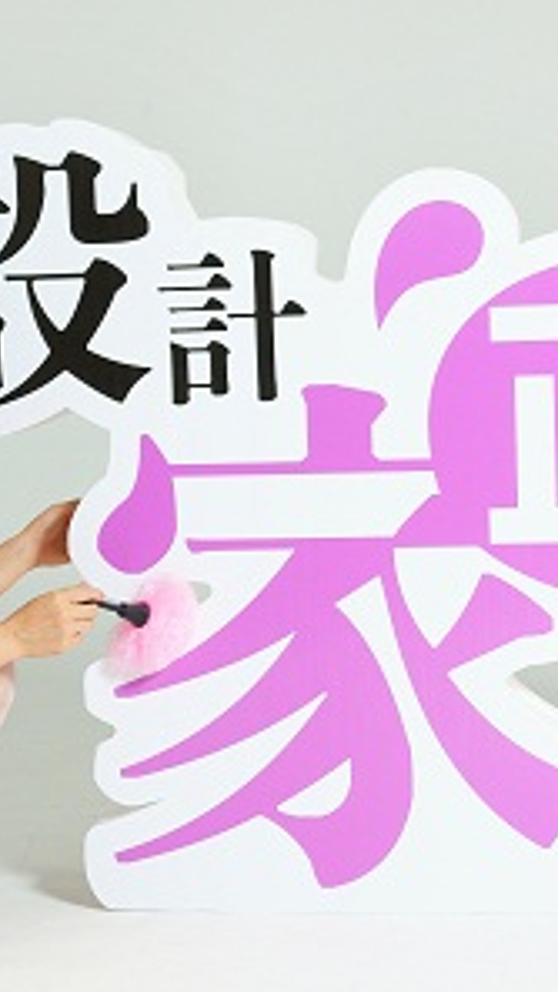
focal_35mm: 88
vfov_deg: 24.2
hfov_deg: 13.7
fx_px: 2315
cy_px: 533
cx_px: 297
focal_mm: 50
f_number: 4
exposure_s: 1/60
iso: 250
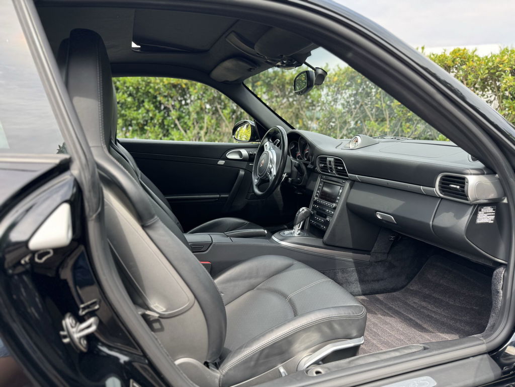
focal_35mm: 24
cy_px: 194
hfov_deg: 71.6
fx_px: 357
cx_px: 258
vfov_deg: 56.8
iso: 80
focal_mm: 6.76
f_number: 1.78
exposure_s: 1/506
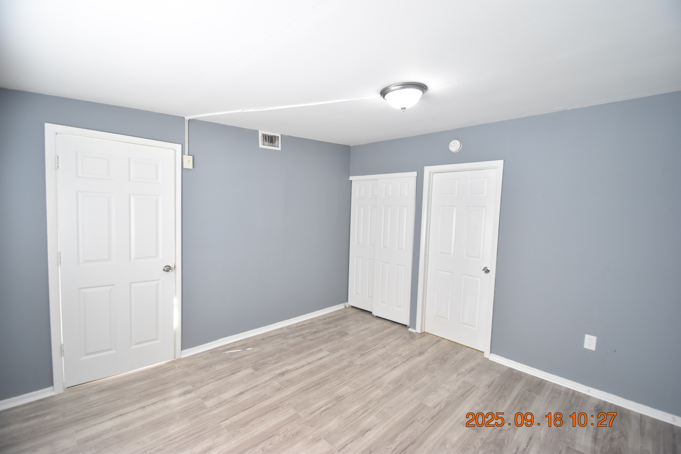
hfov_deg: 100.4
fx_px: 284
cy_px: 227
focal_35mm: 15
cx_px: 340
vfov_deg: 77.3
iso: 800
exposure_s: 1/125
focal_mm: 10
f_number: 4
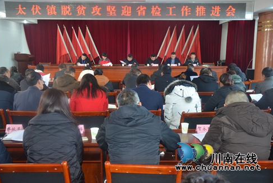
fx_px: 281
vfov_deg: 36.0
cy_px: 92
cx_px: 136
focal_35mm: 37
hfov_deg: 51.9
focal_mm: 24
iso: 800
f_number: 3.8
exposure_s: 1/60
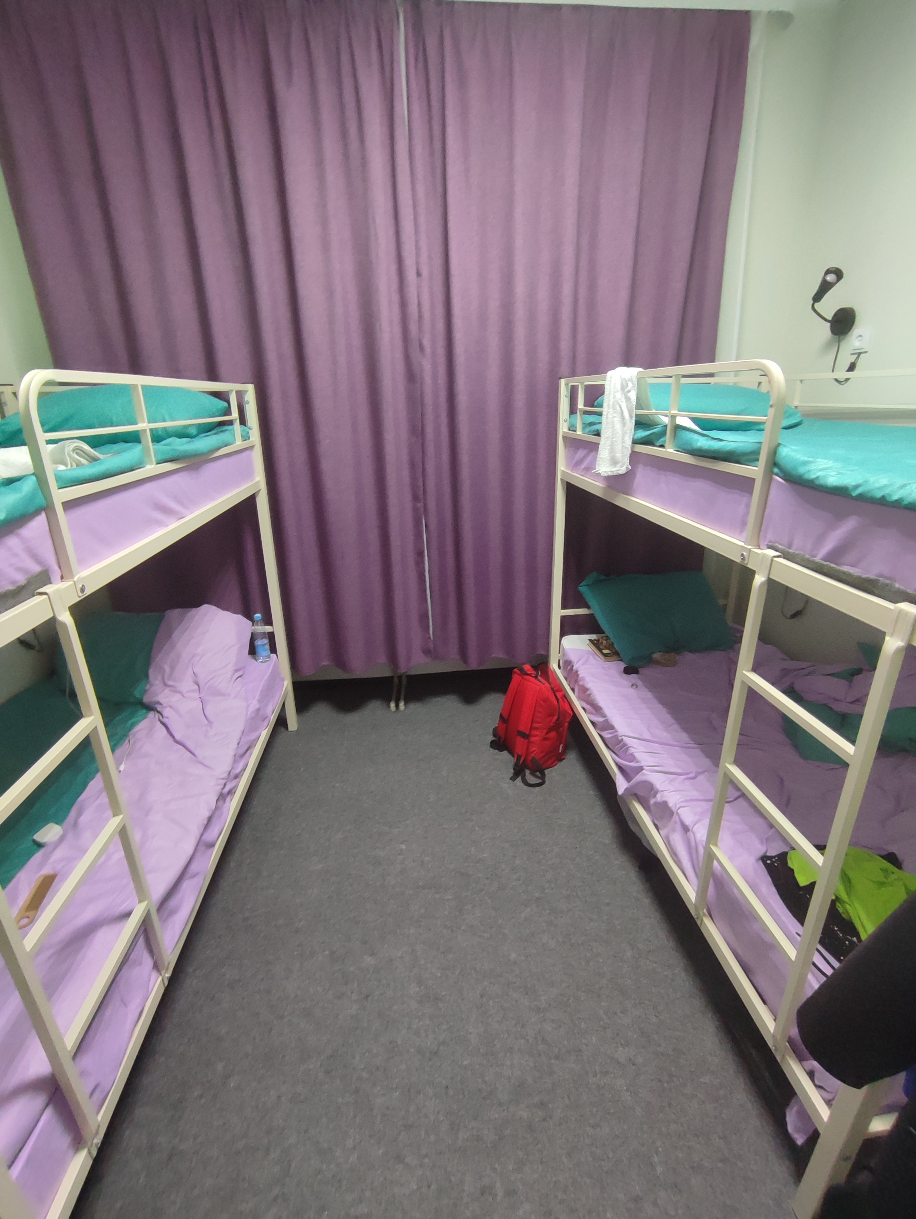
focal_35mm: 16
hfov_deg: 78.2
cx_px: 458
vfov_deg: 94.5
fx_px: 564
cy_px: 610
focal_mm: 1.65
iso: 313
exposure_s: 1/33
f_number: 2.2
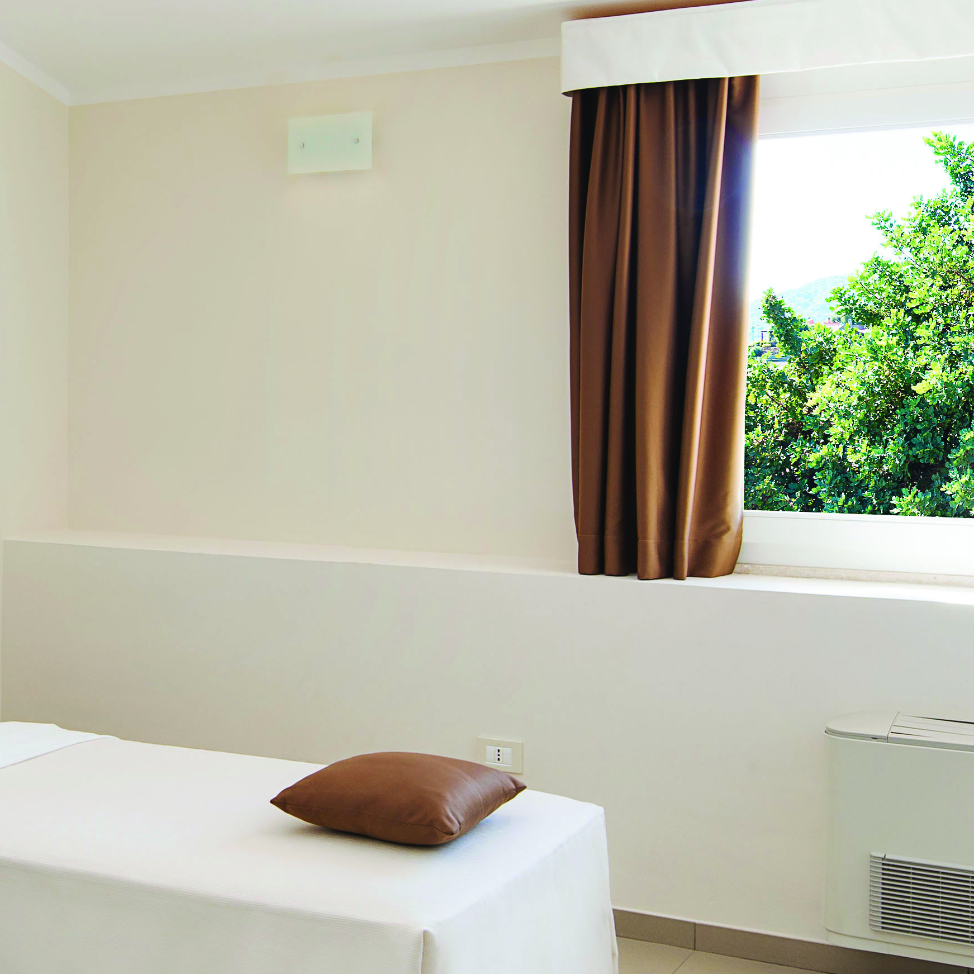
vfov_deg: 34.0
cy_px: 557
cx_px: 193
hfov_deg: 33.0
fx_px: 1592
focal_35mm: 50
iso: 100
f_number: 8
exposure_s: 1/13
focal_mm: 14
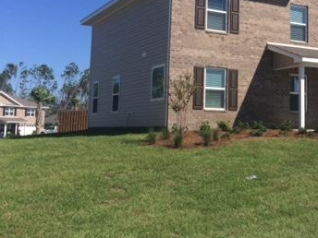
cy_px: 68
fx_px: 496
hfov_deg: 34.0
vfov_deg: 26.8
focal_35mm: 54
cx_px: 273
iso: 32
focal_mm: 4.15
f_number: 2.2
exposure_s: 1/2933
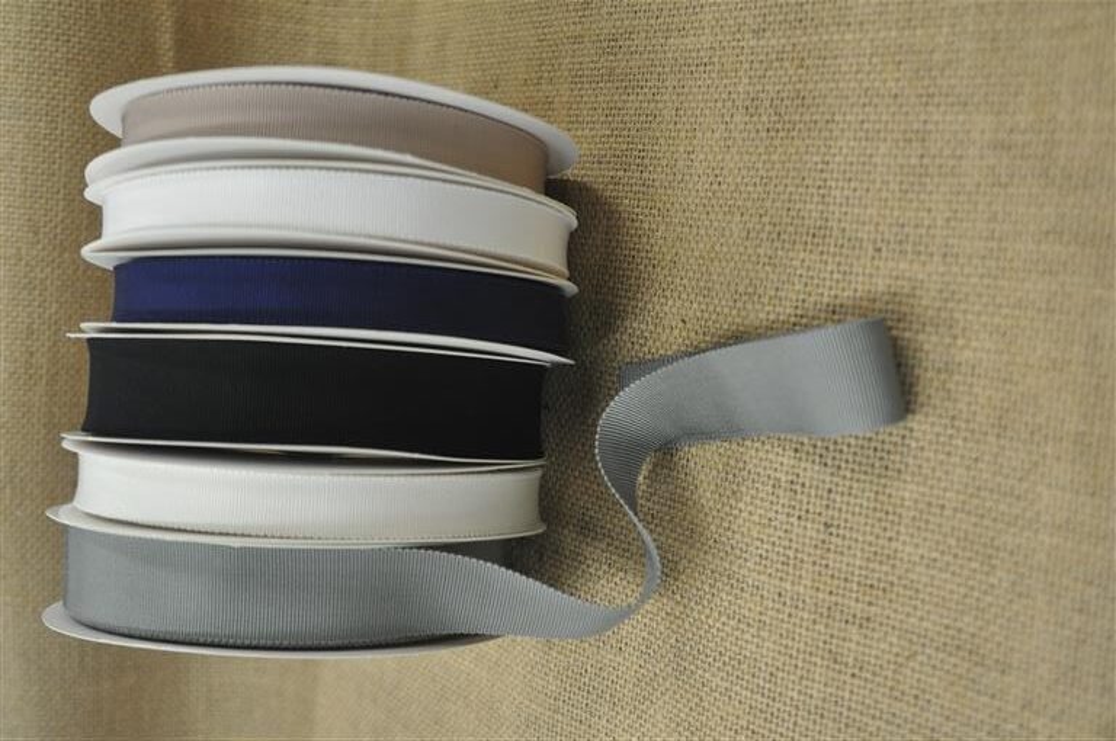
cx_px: 558
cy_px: 370
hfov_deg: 46.5
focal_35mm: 42
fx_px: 1300
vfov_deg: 31.8
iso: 800
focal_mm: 28
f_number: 4
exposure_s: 1/60
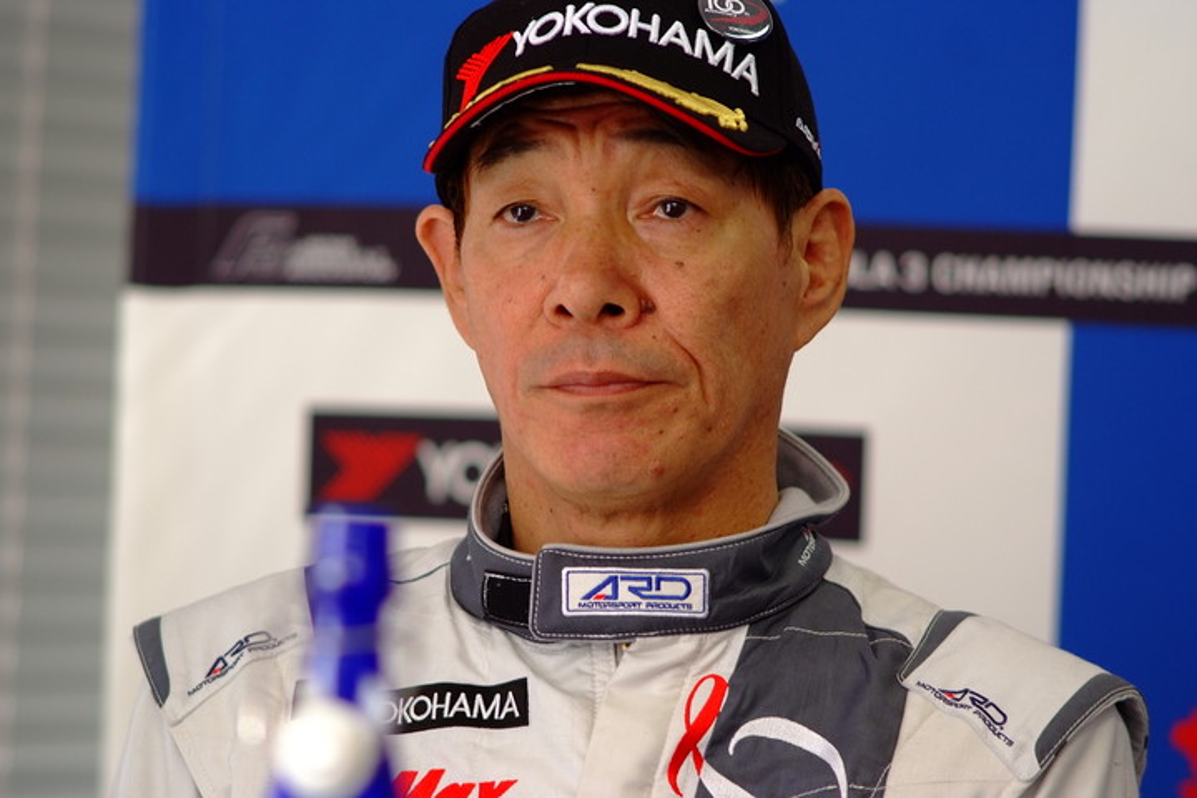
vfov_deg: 5.1
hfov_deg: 7.6
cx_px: 598
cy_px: 399
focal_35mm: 270
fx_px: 8977
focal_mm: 180
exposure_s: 1/250
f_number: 2.8
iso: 400
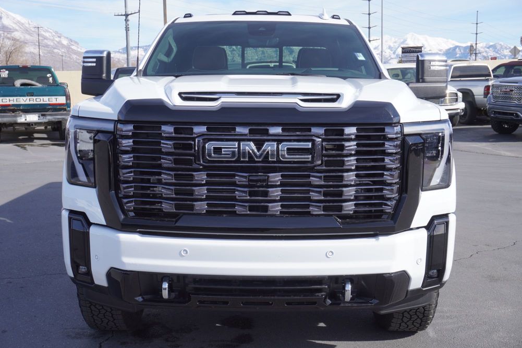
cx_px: 259
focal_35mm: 43
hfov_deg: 45.4
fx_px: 623
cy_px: 175
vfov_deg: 31.2
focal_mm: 28
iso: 100
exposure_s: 1/200
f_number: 8
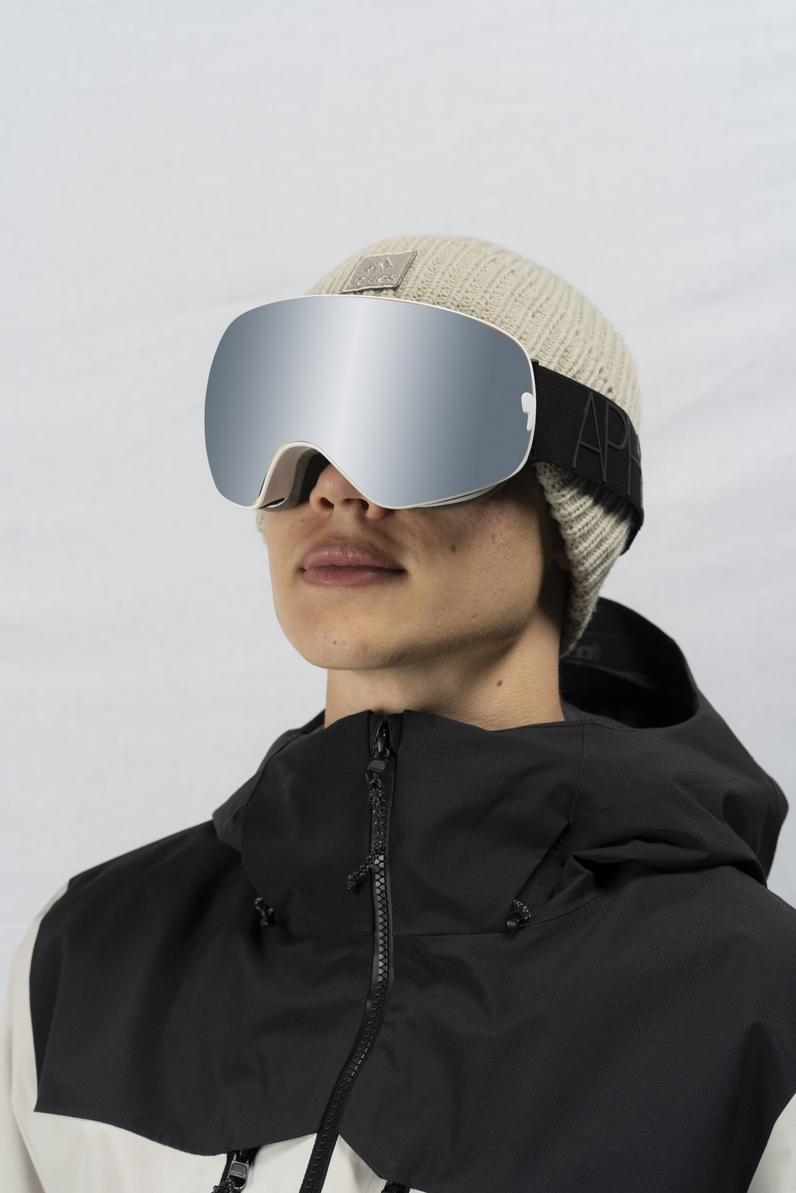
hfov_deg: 20.6
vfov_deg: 30.5
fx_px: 2189
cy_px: 596
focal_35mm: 66
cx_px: 398
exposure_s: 1/125
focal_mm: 66
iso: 100
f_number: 8
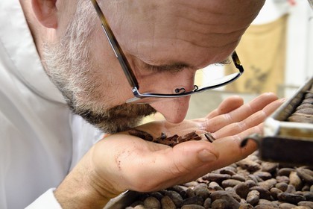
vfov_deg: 30.5
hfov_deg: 44.5
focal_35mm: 44
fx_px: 383
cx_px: 156
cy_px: 104
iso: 1600
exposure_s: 1/20
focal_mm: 44
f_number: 9
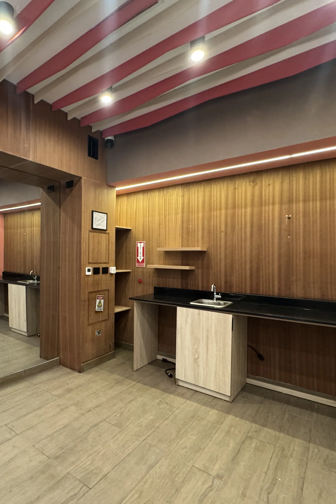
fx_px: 280
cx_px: 107
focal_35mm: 20
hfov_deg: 60.2
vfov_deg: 84.0
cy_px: 256
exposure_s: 1/60
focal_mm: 2.22
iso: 640
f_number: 2.2
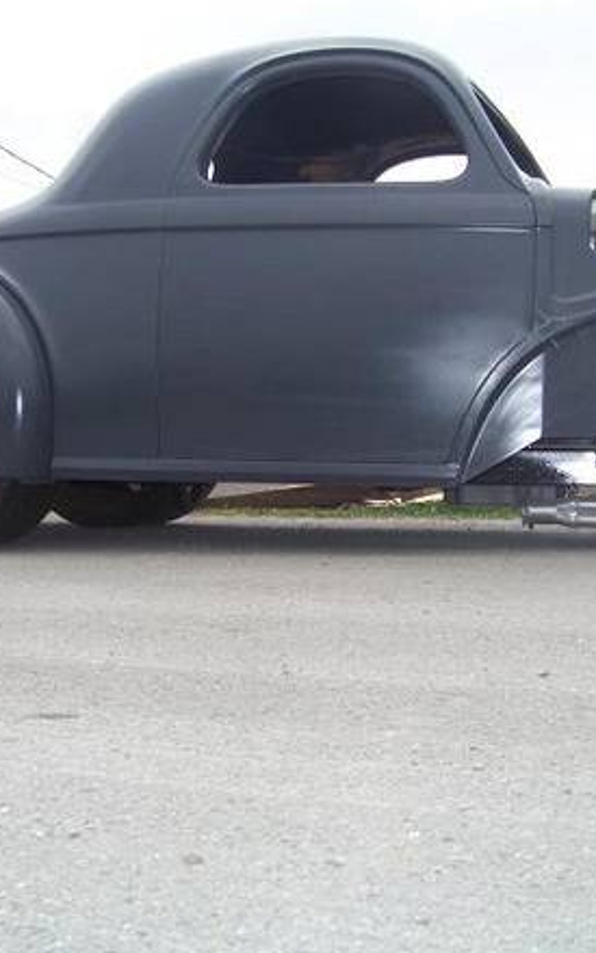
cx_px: 340
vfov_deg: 38.9
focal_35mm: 52
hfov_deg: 24.8
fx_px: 1351
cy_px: 468
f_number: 2.8
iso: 68
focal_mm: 5.85
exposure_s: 1/320
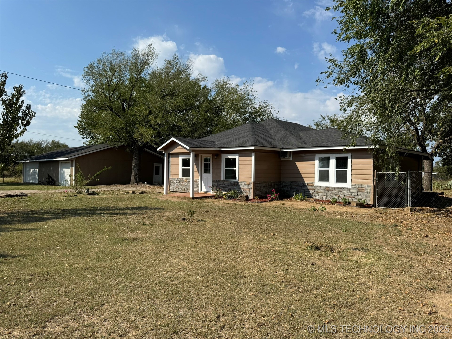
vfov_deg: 56.8
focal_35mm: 24
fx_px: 313
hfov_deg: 71.6
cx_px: 226
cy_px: 170
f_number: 1.78
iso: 80
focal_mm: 6.76
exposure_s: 1/5348
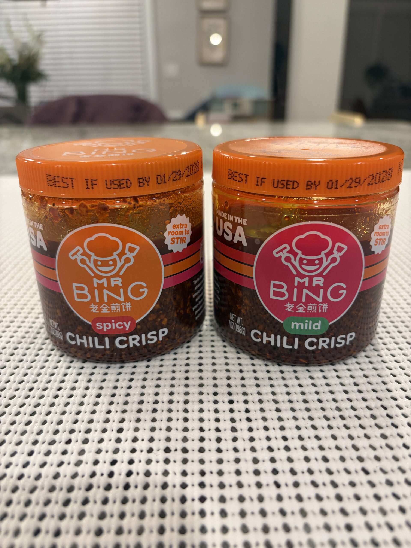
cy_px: 274
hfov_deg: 53.1
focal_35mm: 26
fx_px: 412
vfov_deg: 67.3
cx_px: 206
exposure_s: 1/60
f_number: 1.6
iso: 160
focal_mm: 5.96
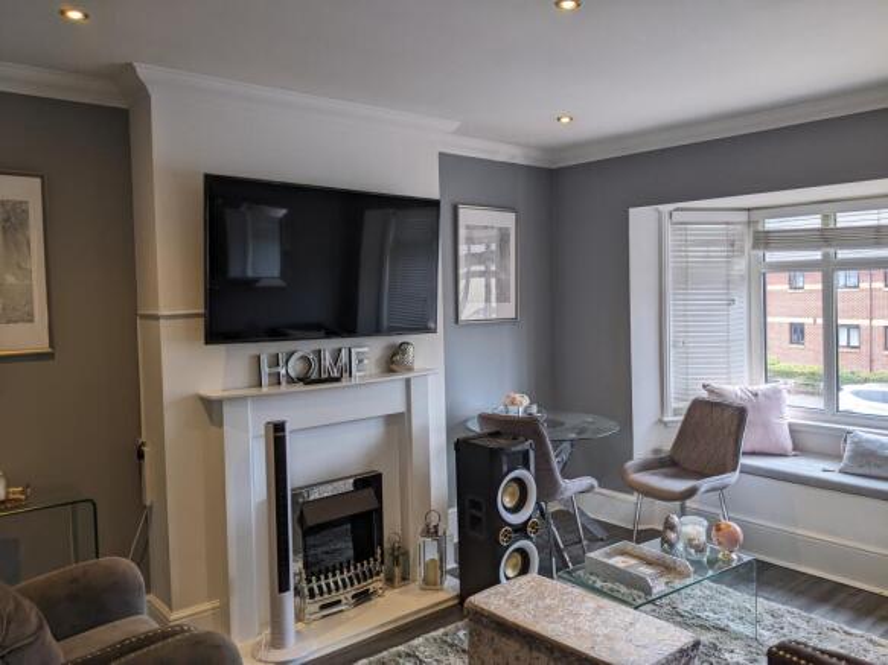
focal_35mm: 27
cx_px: 444
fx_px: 692
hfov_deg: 65.3
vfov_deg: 51.3
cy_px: 332
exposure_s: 1/103
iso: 49
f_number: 1.8
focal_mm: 4.44
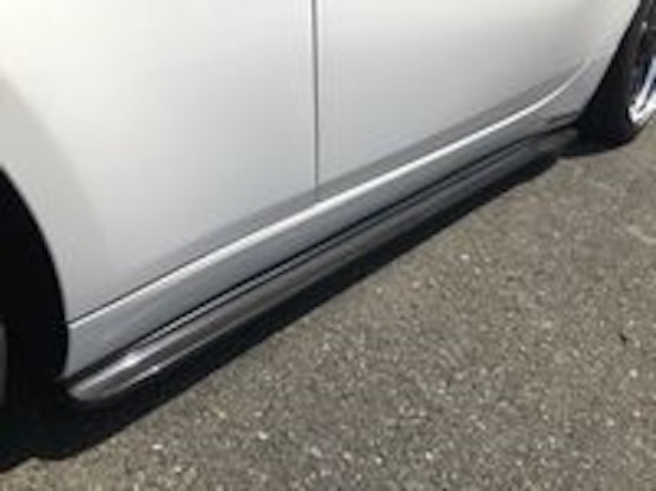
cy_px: 246
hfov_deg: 61.7
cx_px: 328
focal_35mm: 29
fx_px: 549
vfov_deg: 48.2
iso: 25
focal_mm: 4.15
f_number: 2.2
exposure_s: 1/1972
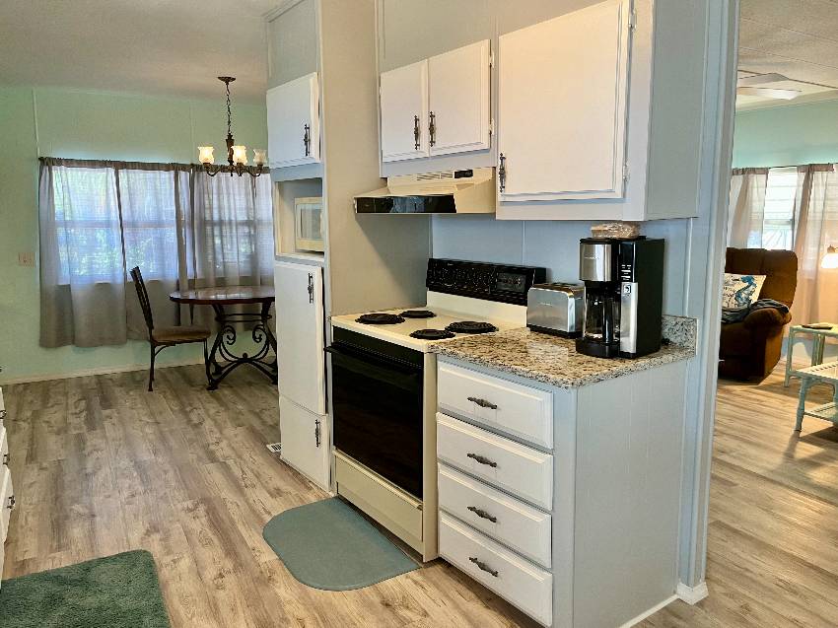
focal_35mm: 26
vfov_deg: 53.0
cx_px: 419
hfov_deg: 67.3
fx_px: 629
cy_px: 314
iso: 125
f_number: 1.6
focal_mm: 5.1
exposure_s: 1/60
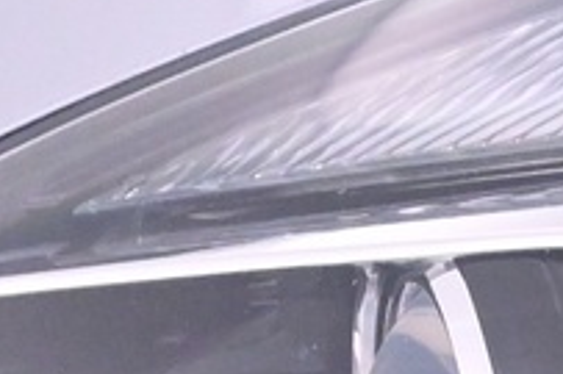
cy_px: 1366
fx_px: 3563
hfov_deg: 8.7
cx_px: 937
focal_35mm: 228
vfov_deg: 5.4
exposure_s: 1/125
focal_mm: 19
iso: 3200
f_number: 3.8
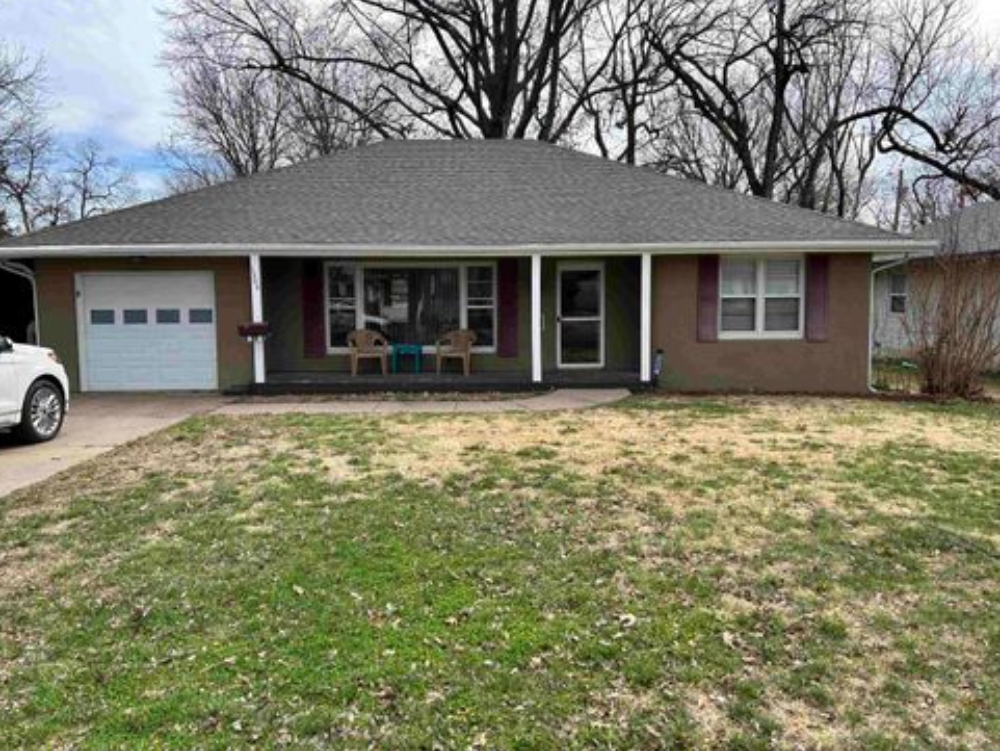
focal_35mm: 27
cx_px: 489
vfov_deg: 51.4
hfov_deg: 65.3
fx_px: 780
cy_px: 365
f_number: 1.5
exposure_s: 1/1779
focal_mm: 5.7
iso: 50
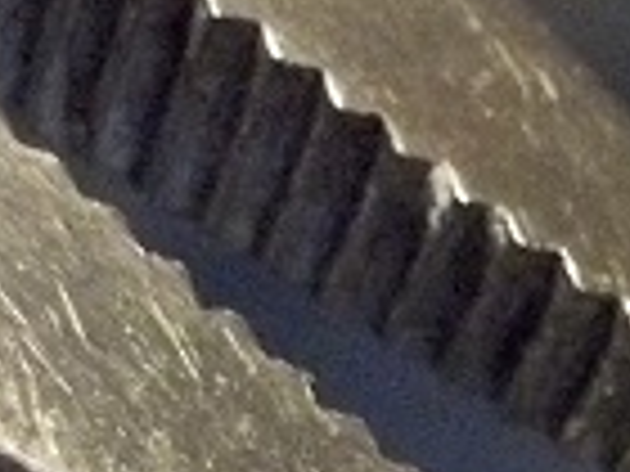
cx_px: 950
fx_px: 3021
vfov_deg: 8.5
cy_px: 944
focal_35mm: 166
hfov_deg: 11.4
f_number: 3.3
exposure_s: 1/50
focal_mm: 4.1
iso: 800
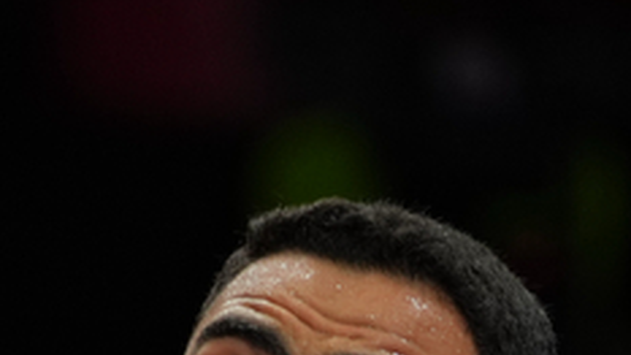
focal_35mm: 1114
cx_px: -425
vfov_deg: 1.1
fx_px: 18637
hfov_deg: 1.9
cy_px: 1103
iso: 500
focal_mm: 155
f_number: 2.8
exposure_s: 1/1000
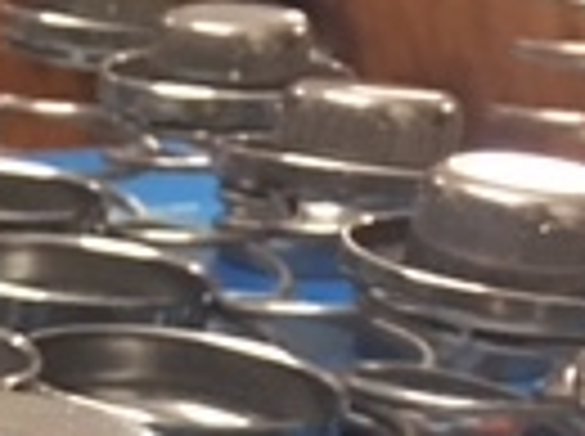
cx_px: -716
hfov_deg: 11.8
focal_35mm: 143
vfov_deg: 9.7
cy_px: 823
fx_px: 2412
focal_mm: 4.15
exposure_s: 1/8
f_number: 2.2
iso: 125
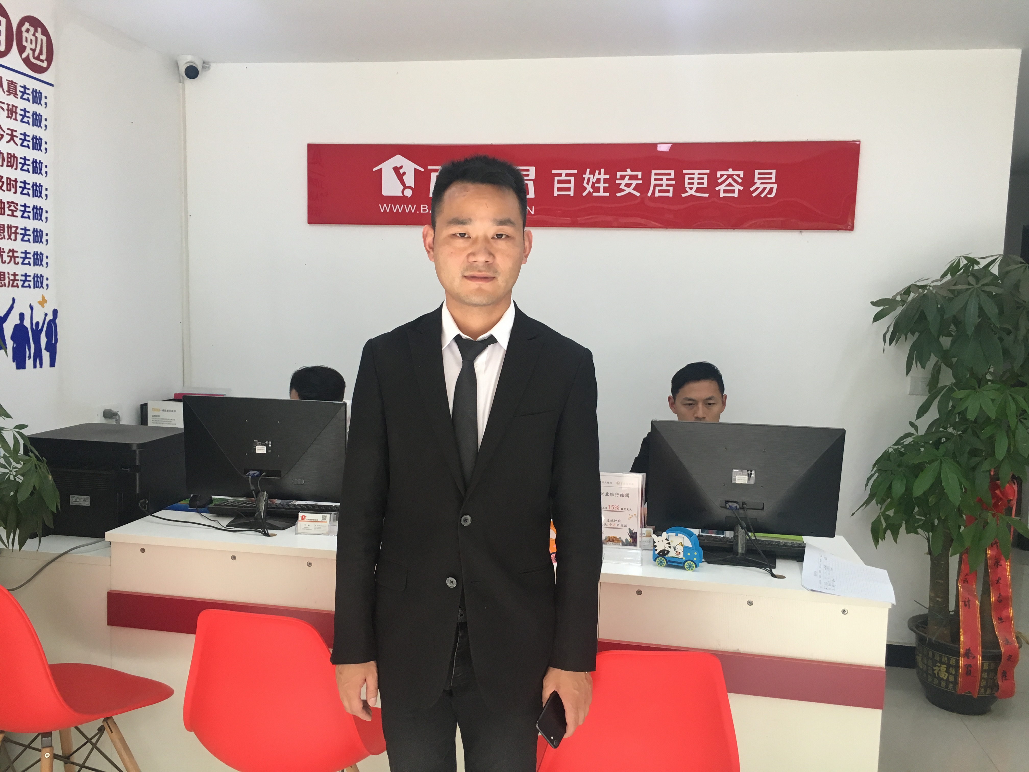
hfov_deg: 61.7
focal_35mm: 29
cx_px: 514
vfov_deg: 48.2
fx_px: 862
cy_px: 386
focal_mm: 4.15
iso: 40
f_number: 2.2
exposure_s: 1/33
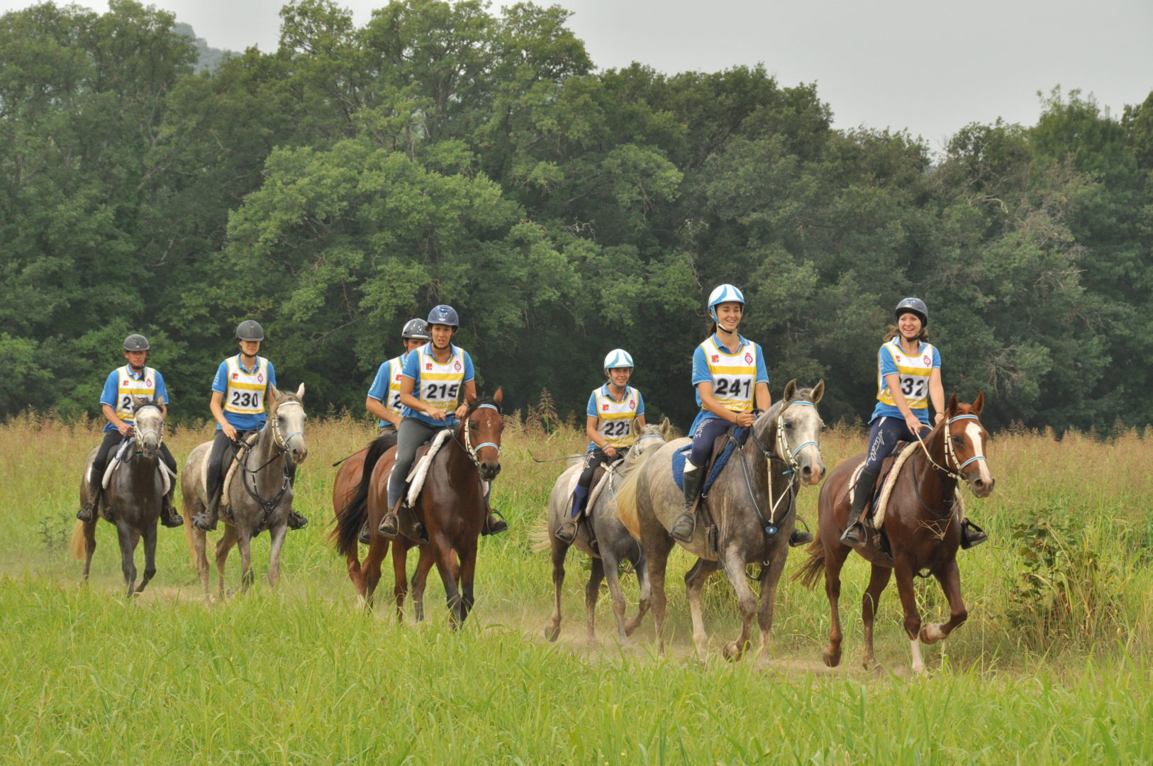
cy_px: 383
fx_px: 5374
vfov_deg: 8.2
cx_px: 576
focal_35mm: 168
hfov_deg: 12.2
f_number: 14
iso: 640
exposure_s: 1/500
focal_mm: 112
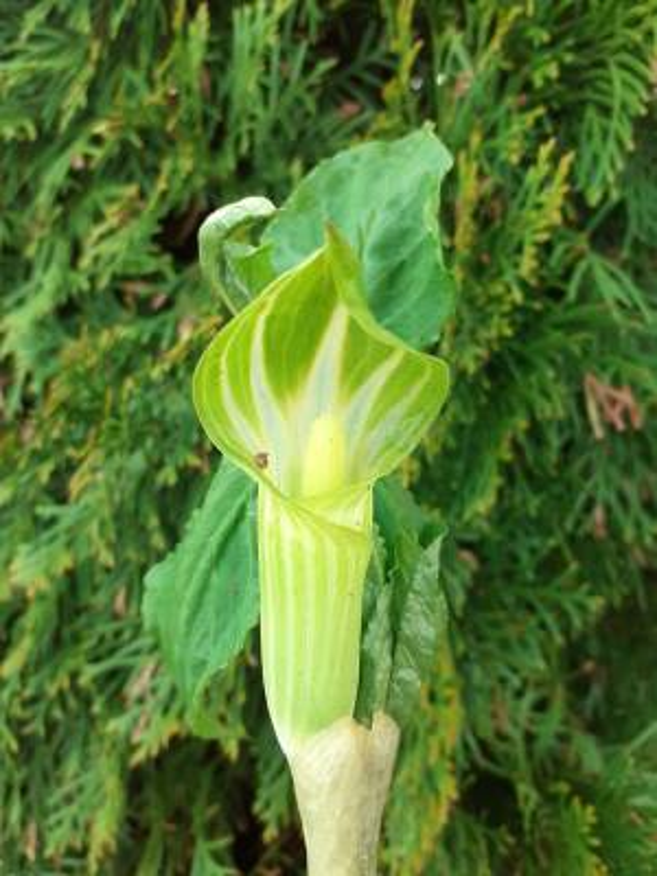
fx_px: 683
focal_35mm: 27
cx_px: 328
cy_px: 438
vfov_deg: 65.3
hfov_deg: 51.4
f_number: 1.9
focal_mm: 3.6
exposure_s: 1/100
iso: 50
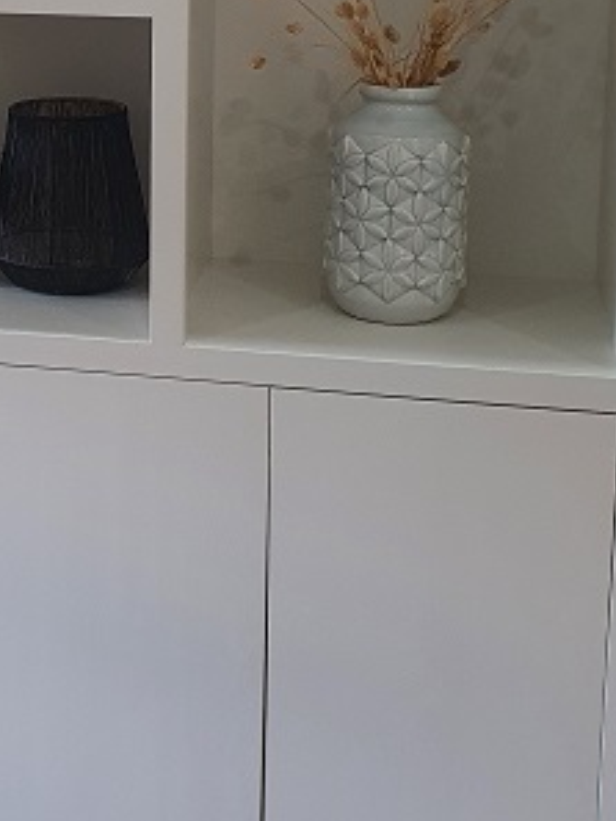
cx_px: 11
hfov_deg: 20.4
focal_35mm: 70
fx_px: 1660
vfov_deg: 27.0
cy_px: 113
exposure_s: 1/50
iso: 250
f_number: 2.4
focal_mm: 4.32
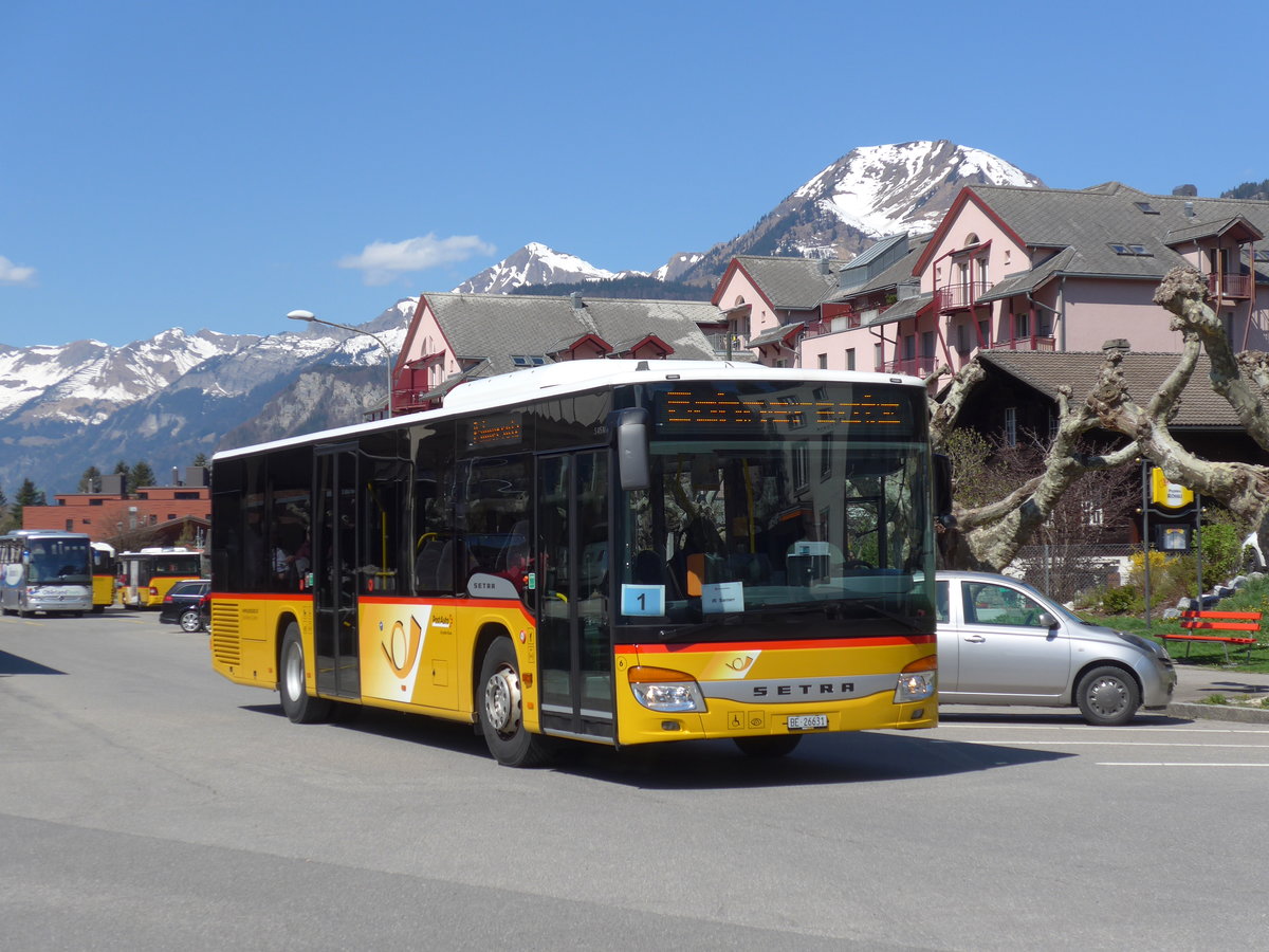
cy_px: 476
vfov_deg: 22.3
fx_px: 2420
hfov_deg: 29.4
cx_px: 634
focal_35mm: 66
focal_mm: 13.4
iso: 80
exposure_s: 1/1000
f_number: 3.9
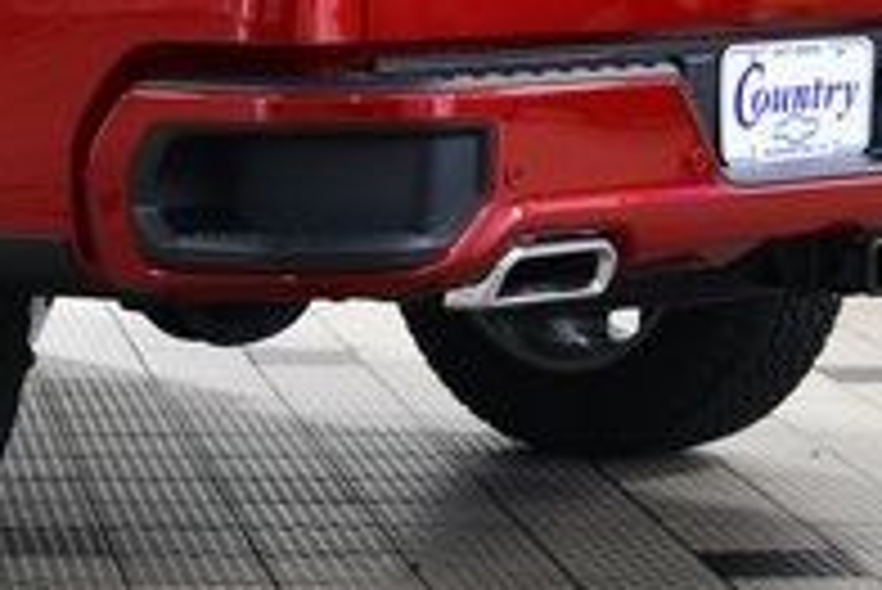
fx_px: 4315
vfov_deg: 7.7
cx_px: -166
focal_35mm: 176
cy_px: -160
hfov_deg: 11.4
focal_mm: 36
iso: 1600
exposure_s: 1/60
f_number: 4.5
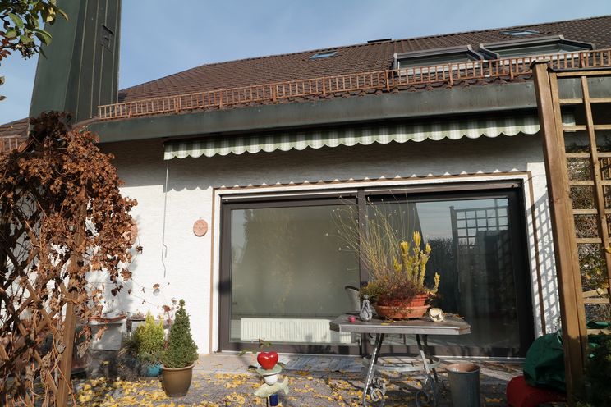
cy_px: 204
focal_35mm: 24
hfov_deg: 73.7
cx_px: 306
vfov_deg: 53.1
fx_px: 407
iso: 100
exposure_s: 1/250
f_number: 6.3
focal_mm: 16
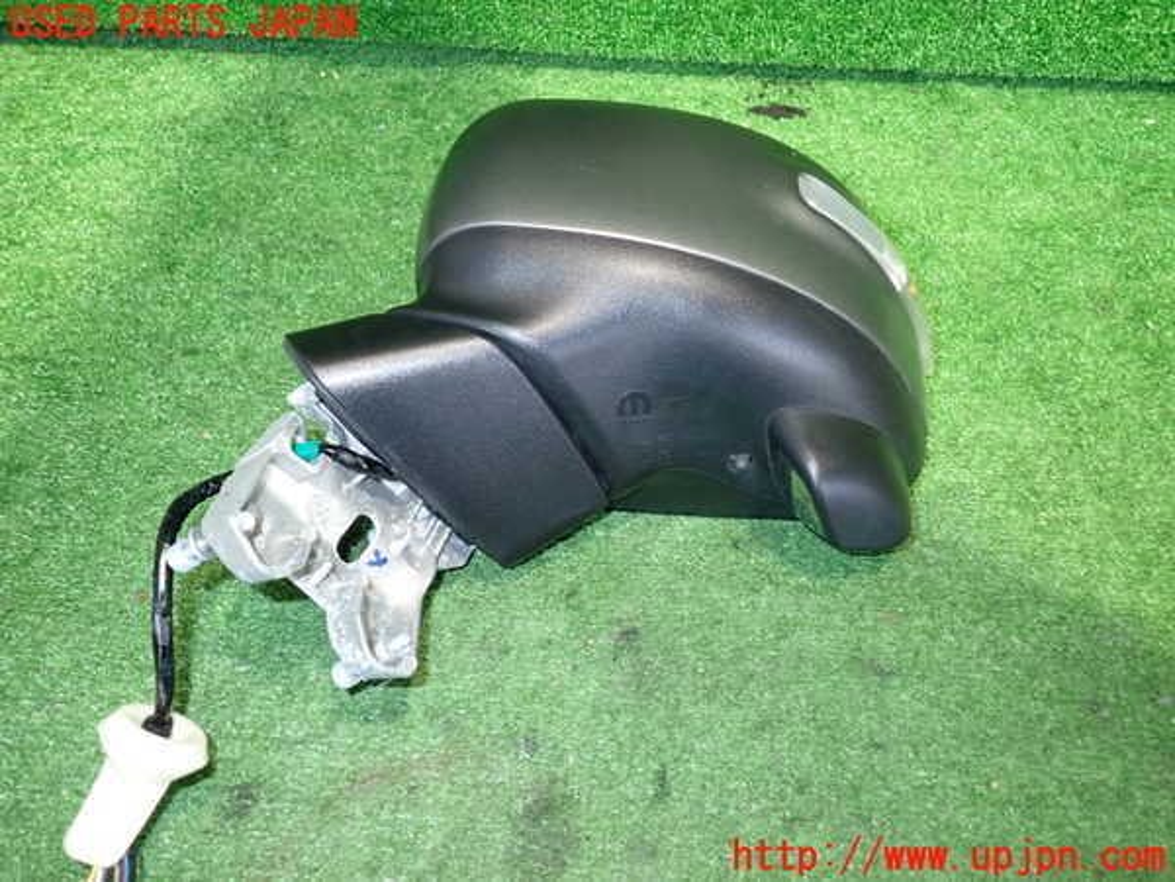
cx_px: 588
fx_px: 849
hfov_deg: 69.4
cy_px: 441
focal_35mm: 25
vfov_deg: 54.9
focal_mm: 4.5
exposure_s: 1/30
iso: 800
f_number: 2
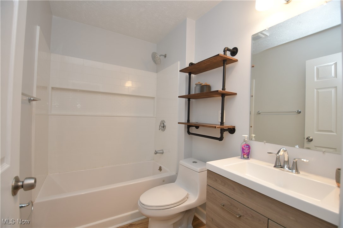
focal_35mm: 15
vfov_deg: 77.3
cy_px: 114
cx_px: 172
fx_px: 143
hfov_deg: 100.4
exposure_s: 1/30
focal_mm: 10
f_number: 4
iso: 250
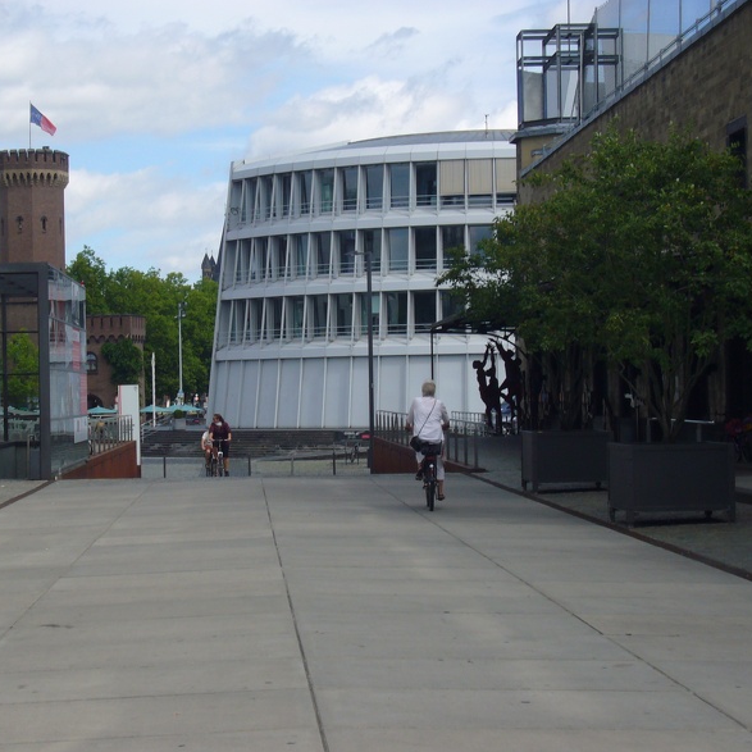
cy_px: 375
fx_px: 2138
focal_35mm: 87
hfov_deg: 19.9
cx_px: 270
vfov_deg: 19.9
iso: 80
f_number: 9
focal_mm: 12
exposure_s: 1/160
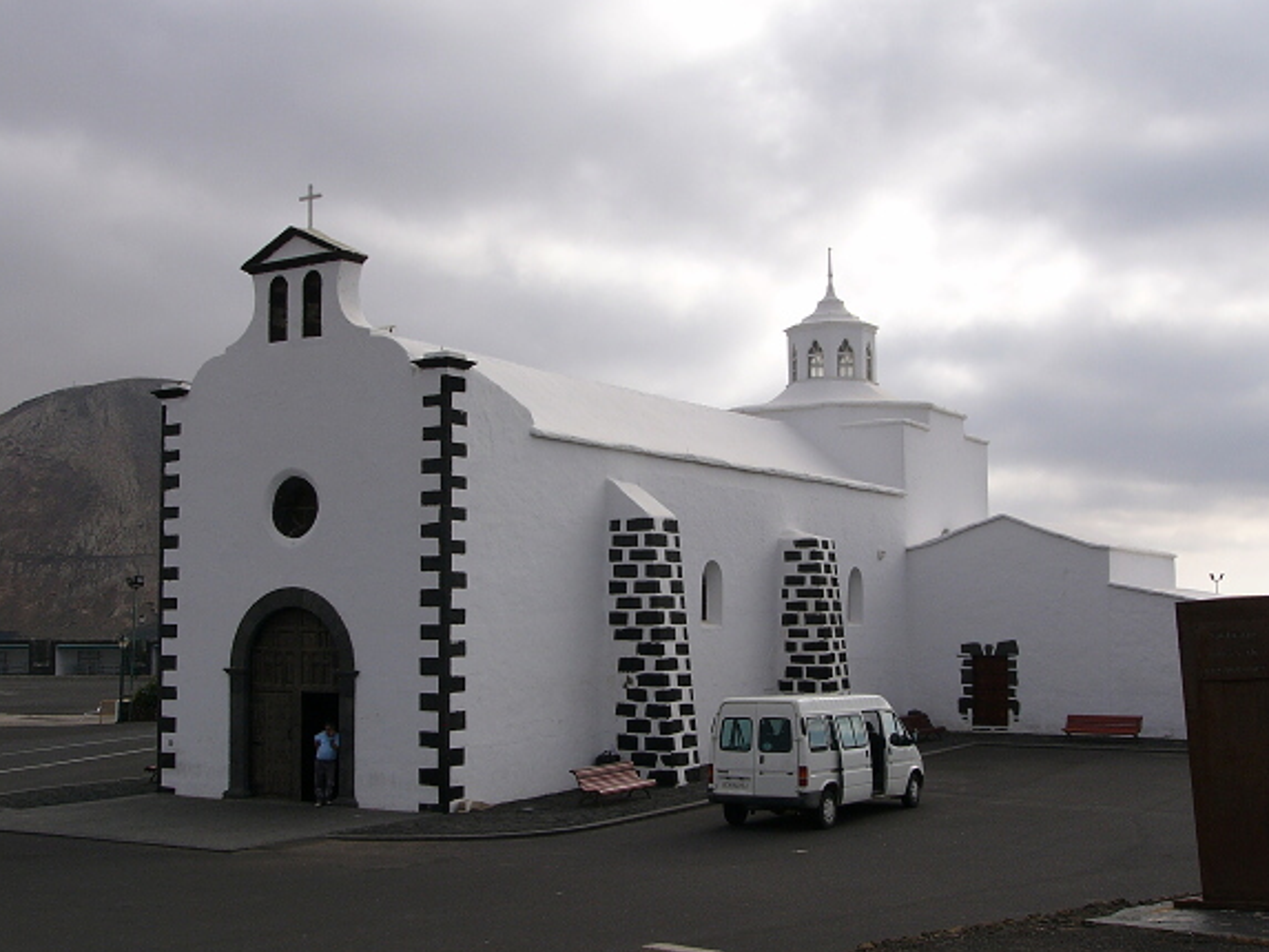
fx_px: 1650
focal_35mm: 45
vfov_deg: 32.2
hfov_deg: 42.1
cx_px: 629
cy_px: 469
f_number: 5.2
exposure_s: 1/500
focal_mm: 7.2
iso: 50
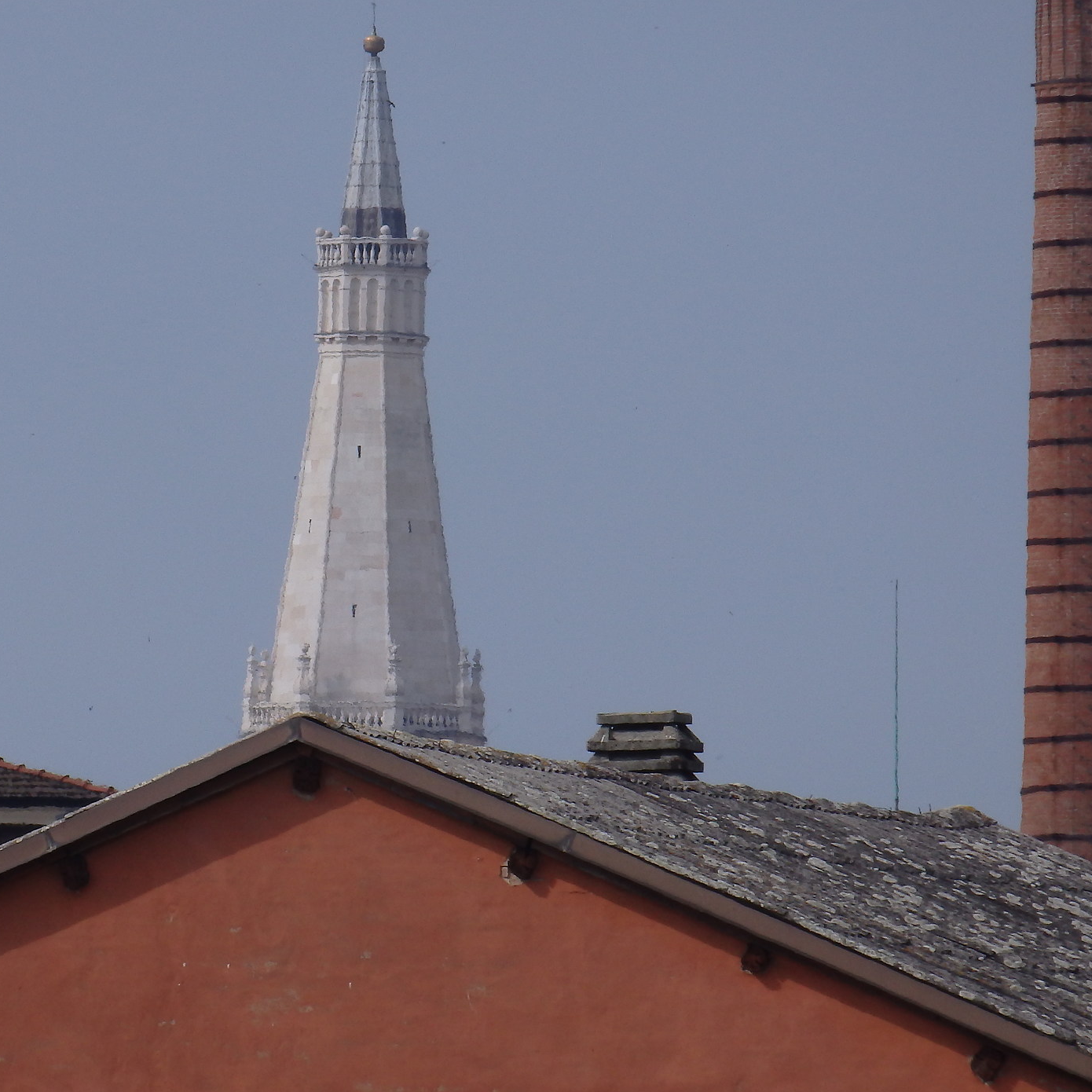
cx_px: 381
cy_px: 436
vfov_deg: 1.9
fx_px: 32692
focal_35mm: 916
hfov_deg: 1.9
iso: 125
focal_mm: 108
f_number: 6.9
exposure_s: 1/640
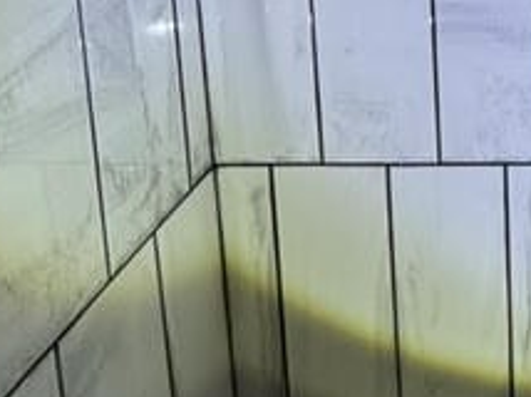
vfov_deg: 25.5
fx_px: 720
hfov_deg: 35.7
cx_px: 556
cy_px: -150
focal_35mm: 47
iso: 320
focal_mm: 2.22
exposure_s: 1/98
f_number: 2.2
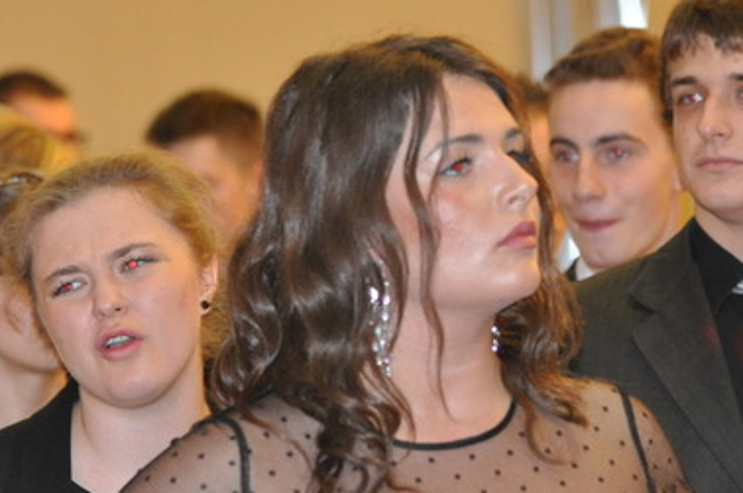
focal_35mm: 242
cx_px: 370
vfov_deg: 5.7
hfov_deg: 8.5
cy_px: 384
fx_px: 4988
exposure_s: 1/60
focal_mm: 86
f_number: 2.8
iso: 800
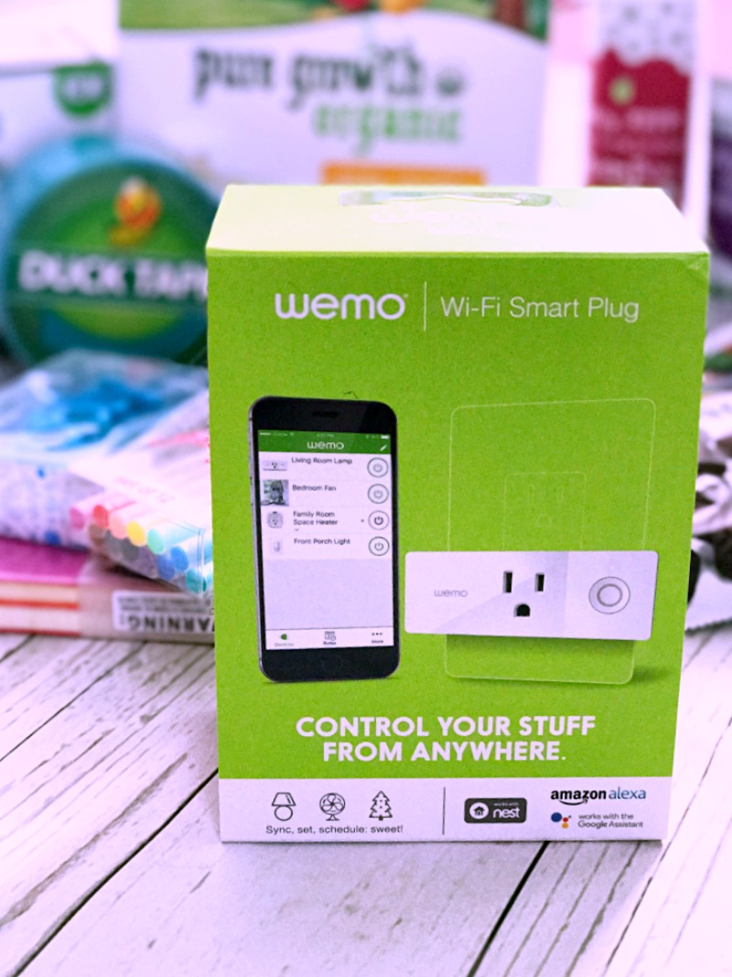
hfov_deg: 25.7
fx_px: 1607
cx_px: 366
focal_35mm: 57
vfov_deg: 33.8
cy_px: 488
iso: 250
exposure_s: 1/60
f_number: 2.8
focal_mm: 6.6
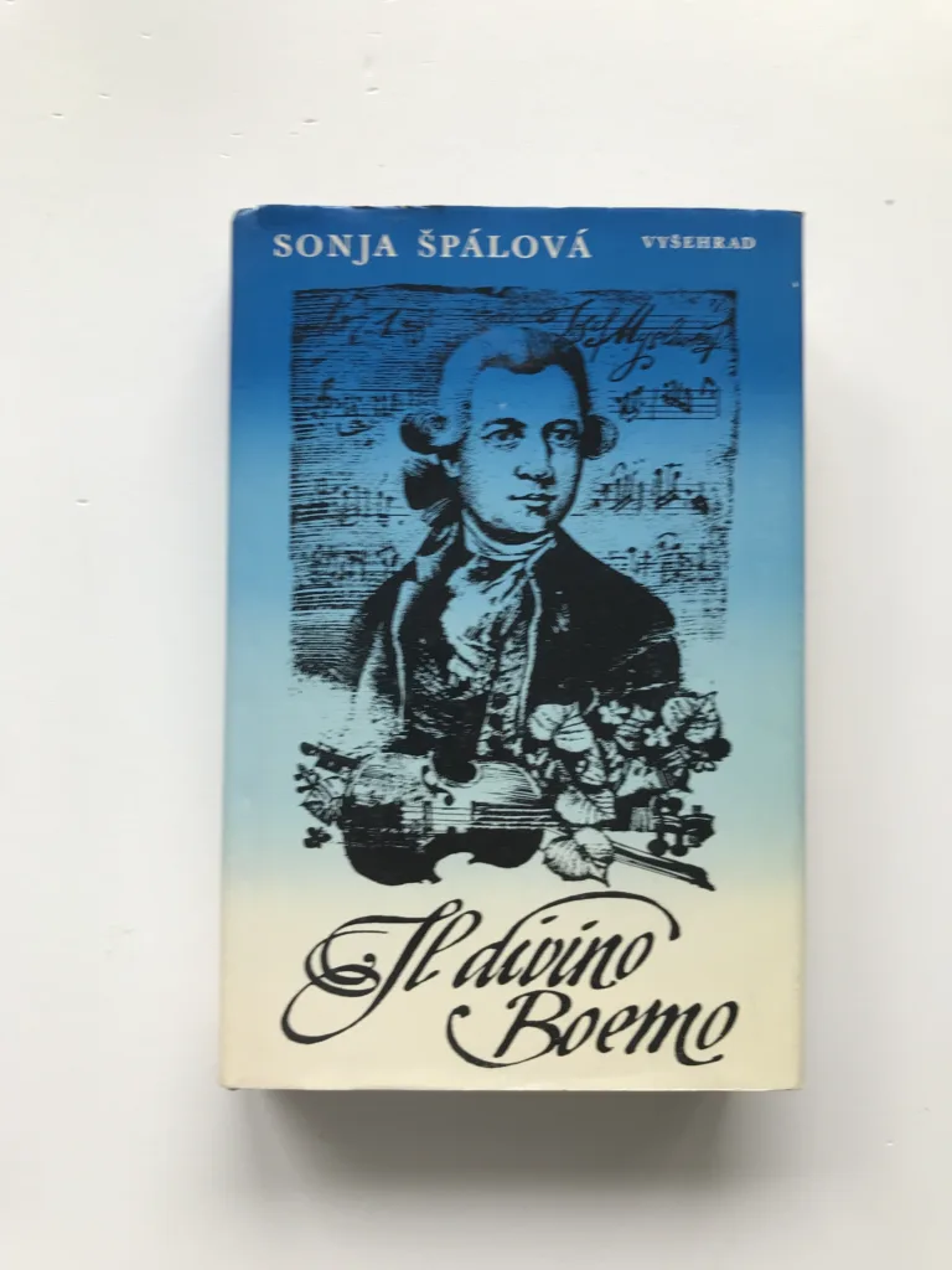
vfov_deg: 63.4
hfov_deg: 49.7
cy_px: 635
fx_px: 1027
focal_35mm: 28
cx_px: 476
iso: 25
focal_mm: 3.99
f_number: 1.8
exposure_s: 1/50
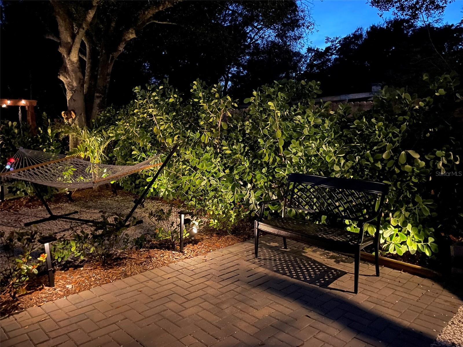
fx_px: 348
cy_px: 174
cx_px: 232
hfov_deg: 67.3
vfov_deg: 53.1
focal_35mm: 26
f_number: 1.6
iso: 1600
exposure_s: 1/8
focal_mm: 4.2
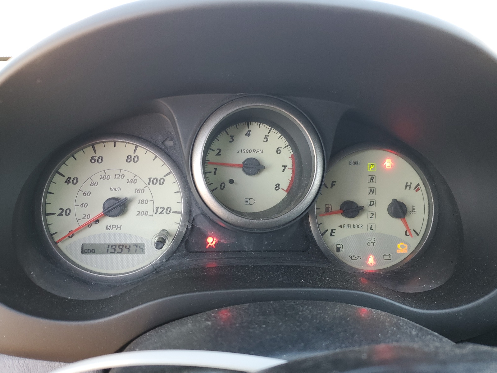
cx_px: 248
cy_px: 186
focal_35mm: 26
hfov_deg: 67.3
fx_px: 373
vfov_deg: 53.1
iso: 50
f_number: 1.5
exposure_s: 1/60.2
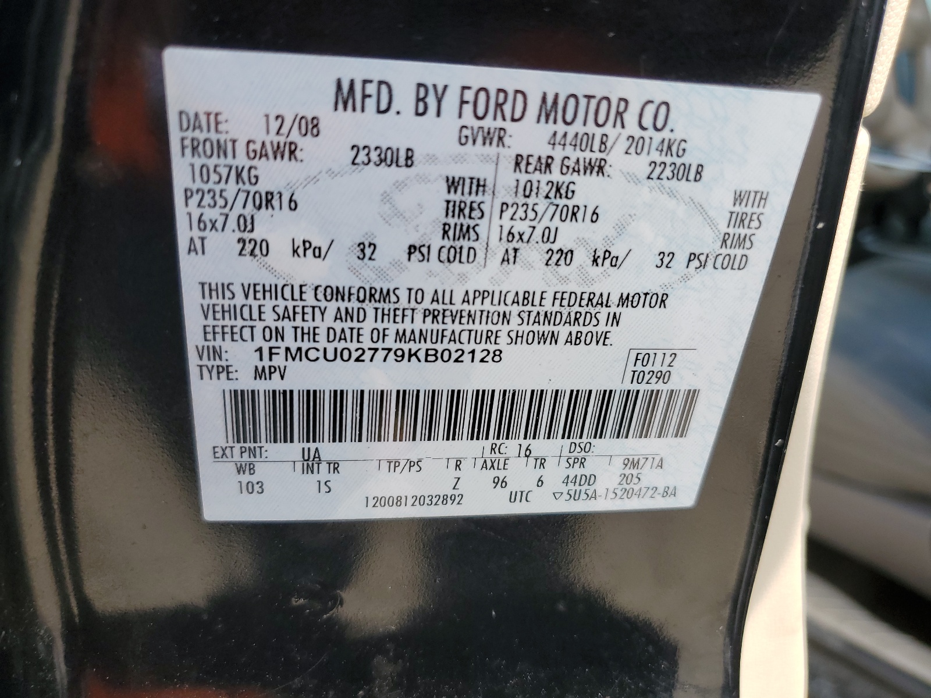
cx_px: 466
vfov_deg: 53.1
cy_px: 349
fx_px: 699
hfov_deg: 67.3
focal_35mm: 26
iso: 50
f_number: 1.5
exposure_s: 1/370
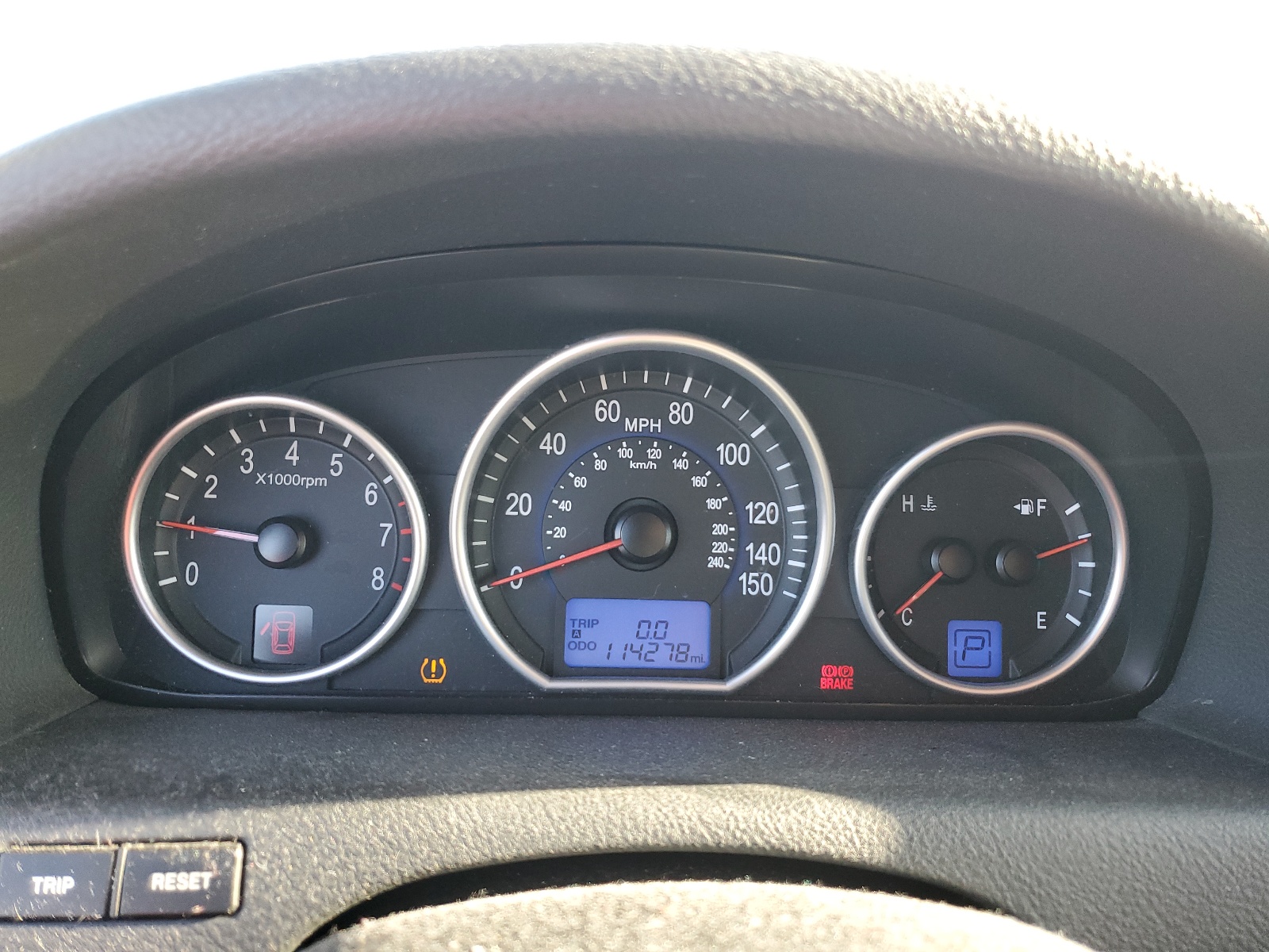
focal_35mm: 26
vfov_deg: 53.1
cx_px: 634
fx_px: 953
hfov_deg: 67.3
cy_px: 476
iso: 96
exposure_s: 1/120
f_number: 1.5
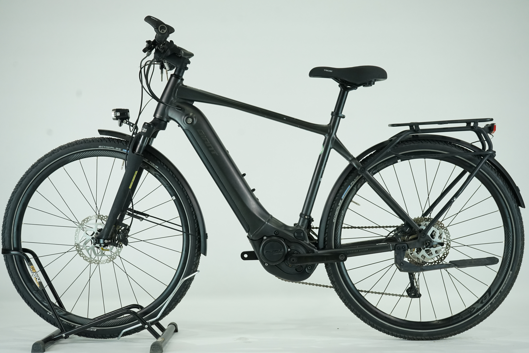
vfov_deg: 26.0
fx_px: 764
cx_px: 264
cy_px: 176
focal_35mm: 52
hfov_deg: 38.2
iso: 1600
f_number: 6.3
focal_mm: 52
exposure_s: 1/200
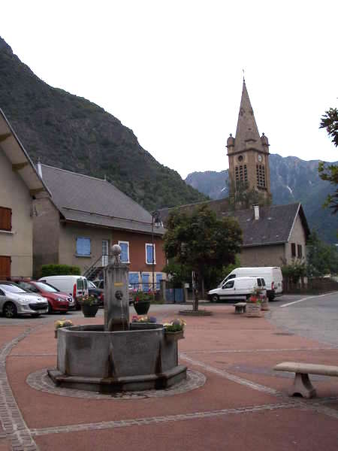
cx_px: 169
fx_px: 495
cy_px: 226
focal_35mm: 38
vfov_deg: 49.0
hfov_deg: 37.7
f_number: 3.1
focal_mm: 5.3
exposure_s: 1/200
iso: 80
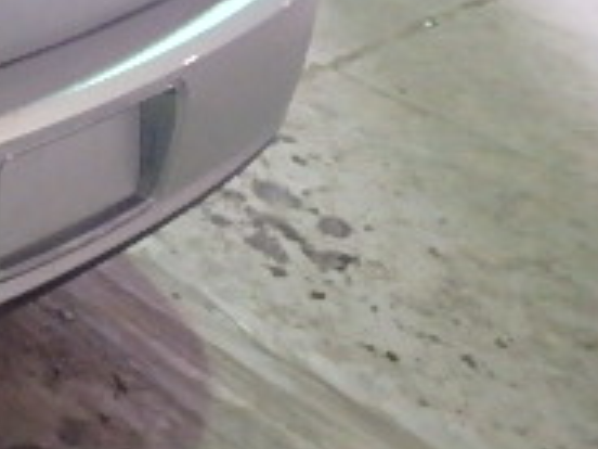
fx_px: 1261
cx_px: -390
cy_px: -59
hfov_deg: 20.9
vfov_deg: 19.2
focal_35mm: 73
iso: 800
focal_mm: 3.7
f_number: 3.5
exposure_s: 1/25
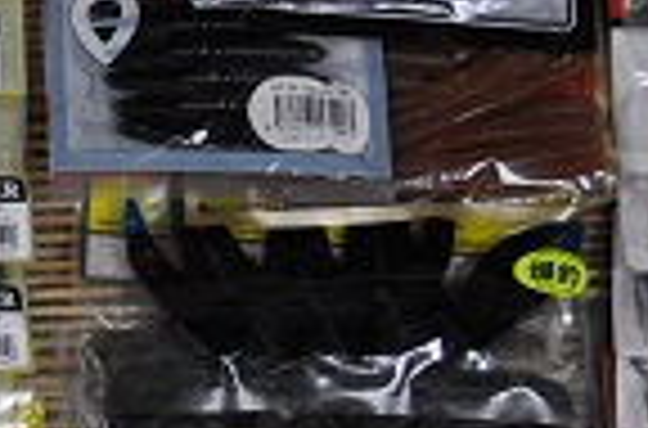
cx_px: -342
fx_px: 2655
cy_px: 550
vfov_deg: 9.1
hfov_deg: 13.1
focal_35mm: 148
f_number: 4
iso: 500
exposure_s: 1/60
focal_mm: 22
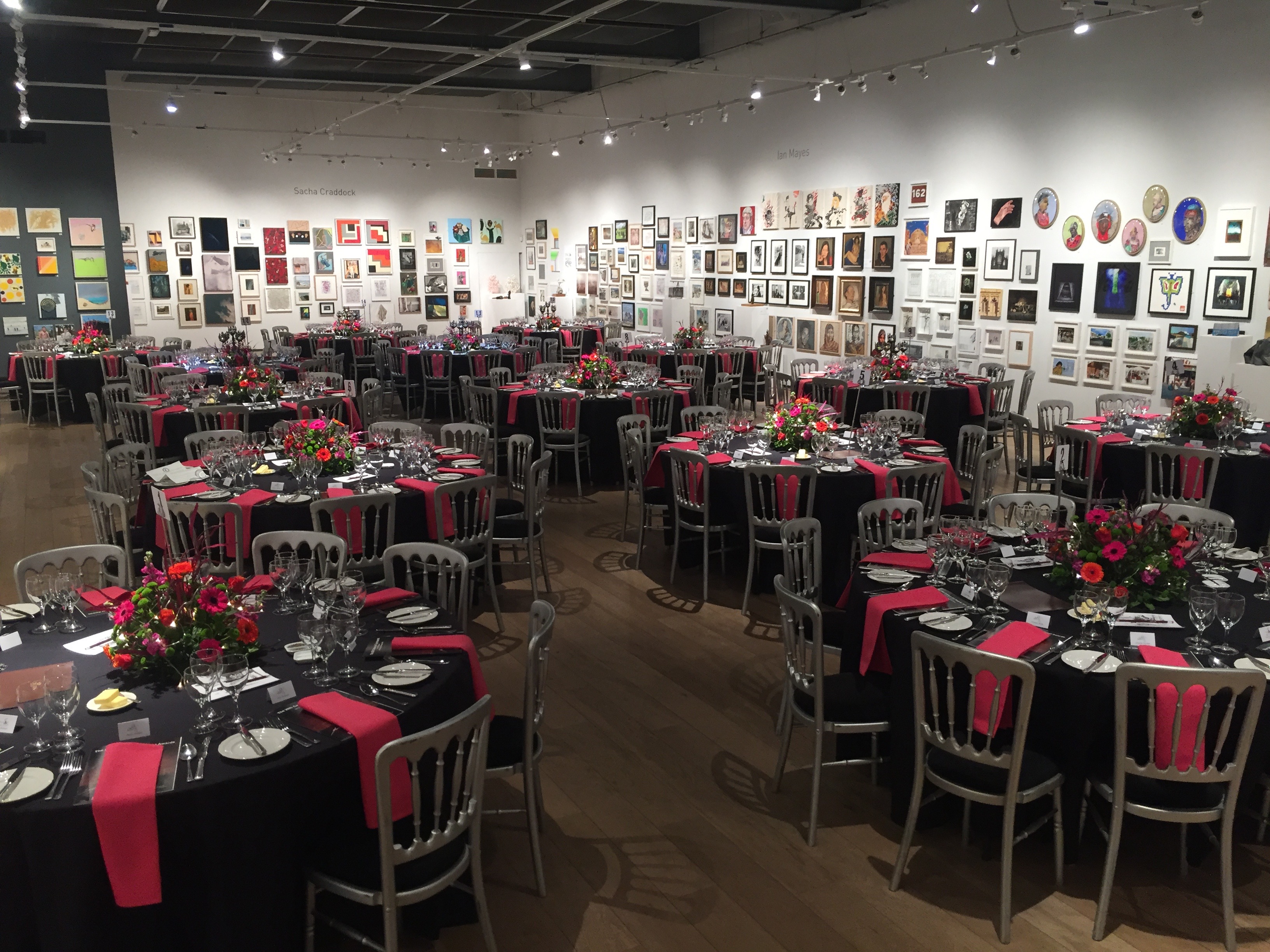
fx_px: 1064
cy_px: 476
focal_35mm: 29
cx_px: 635
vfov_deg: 48.2
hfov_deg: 61.7
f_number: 2.2
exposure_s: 1/33
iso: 64
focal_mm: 4.15
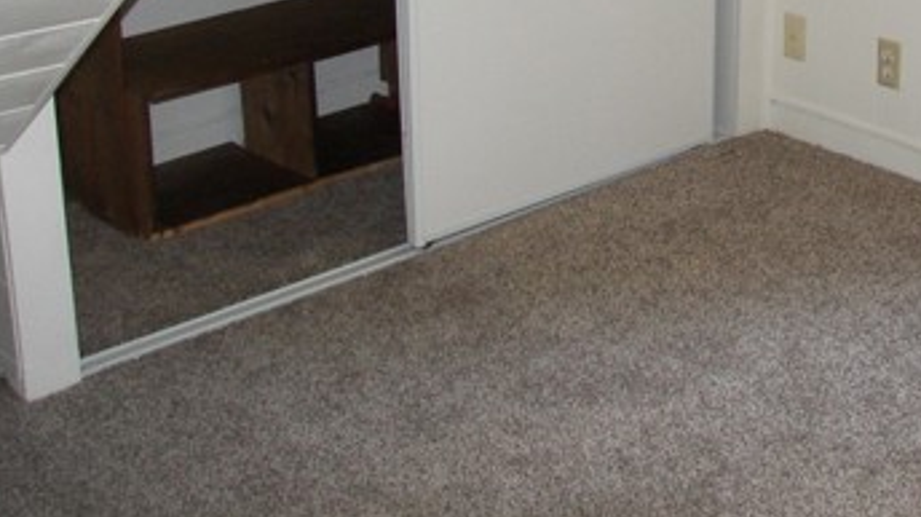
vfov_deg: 16.1
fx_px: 1782
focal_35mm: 73
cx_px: 699
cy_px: -29
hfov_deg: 28.5
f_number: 2.8
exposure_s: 1/30
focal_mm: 6
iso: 100
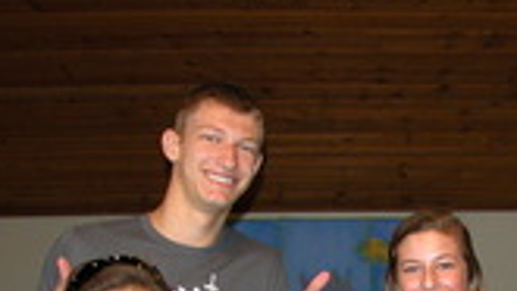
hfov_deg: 20.1
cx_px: 486
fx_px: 1426
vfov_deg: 11.1
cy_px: 463
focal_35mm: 104
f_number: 2.8
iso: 200
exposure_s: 1/60
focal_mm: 8.9
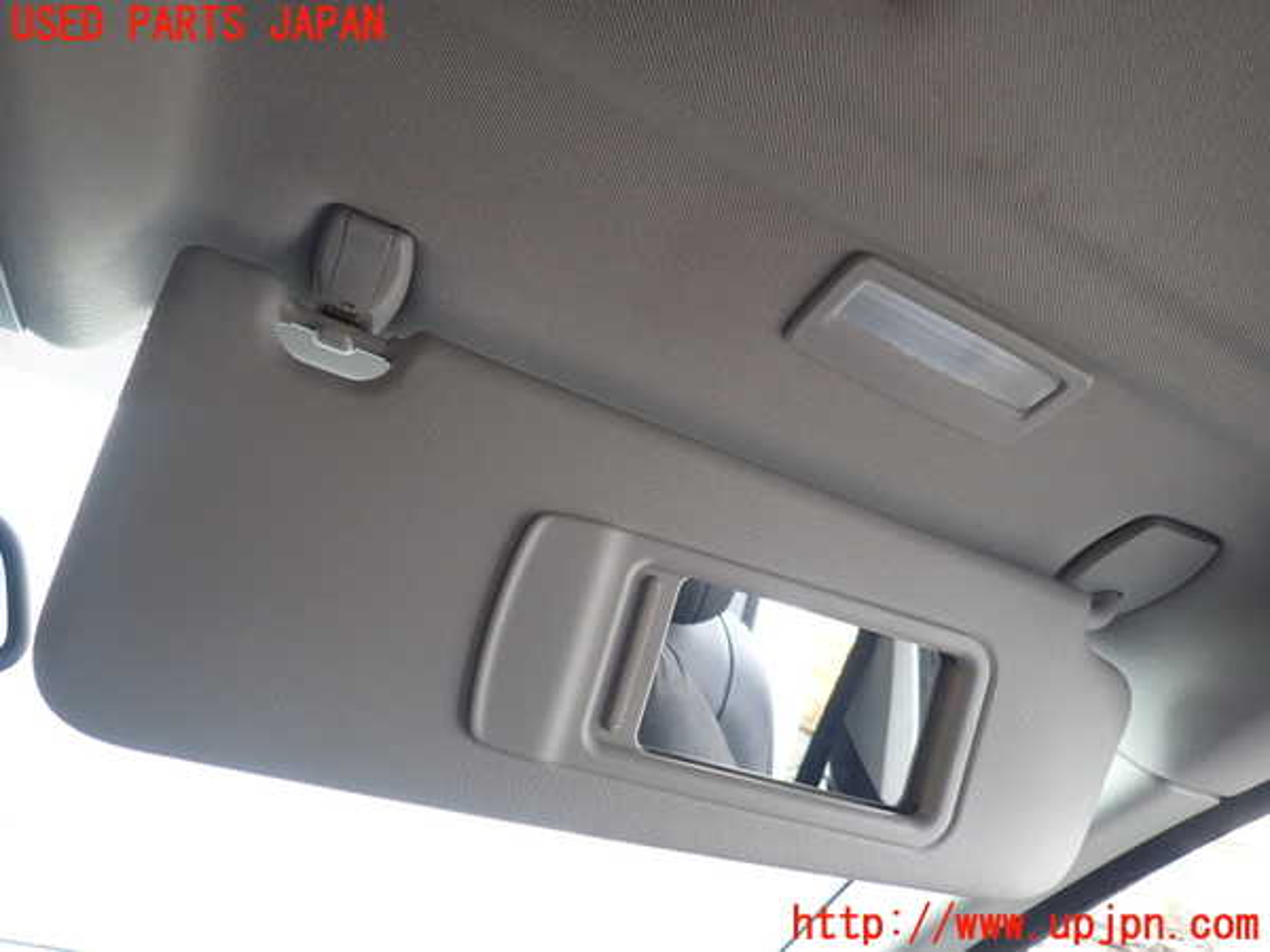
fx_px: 917
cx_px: 635
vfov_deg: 54.9
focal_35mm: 25
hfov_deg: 69.4
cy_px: 476
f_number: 2
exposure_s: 1/60
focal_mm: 4.5
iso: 200
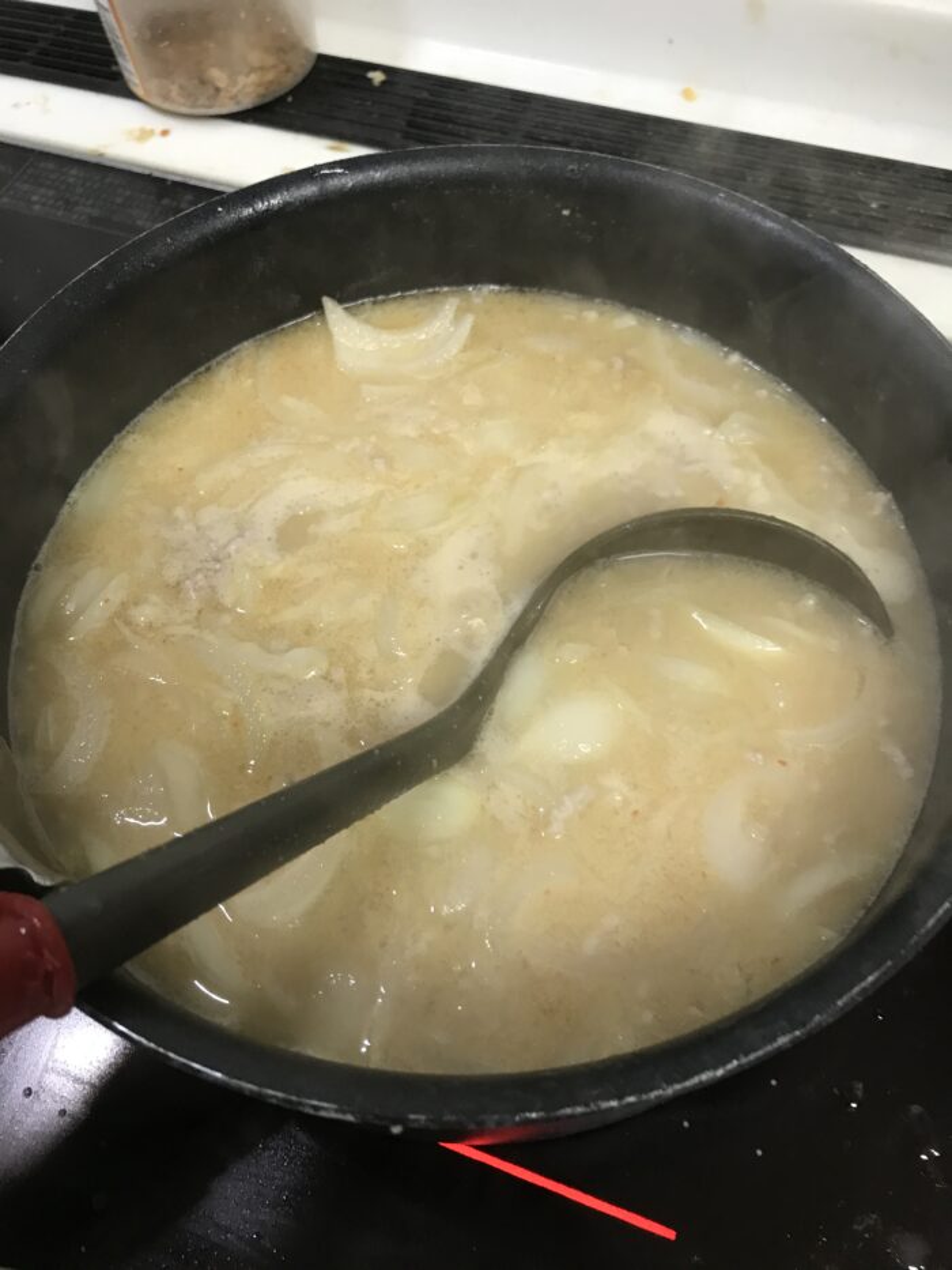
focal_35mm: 28
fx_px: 1026
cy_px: 635
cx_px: 476
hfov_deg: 49.8
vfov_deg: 63.4
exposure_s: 1/20
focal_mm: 3.99
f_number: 1.8
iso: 40
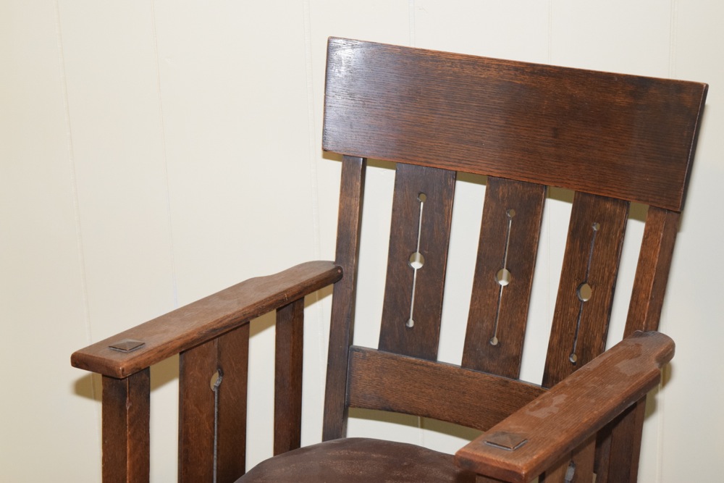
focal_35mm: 82
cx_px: 362
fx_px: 1659
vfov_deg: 16.6
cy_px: 242
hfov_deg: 24.6
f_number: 5.6
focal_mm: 55
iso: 2000
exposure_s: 1/60
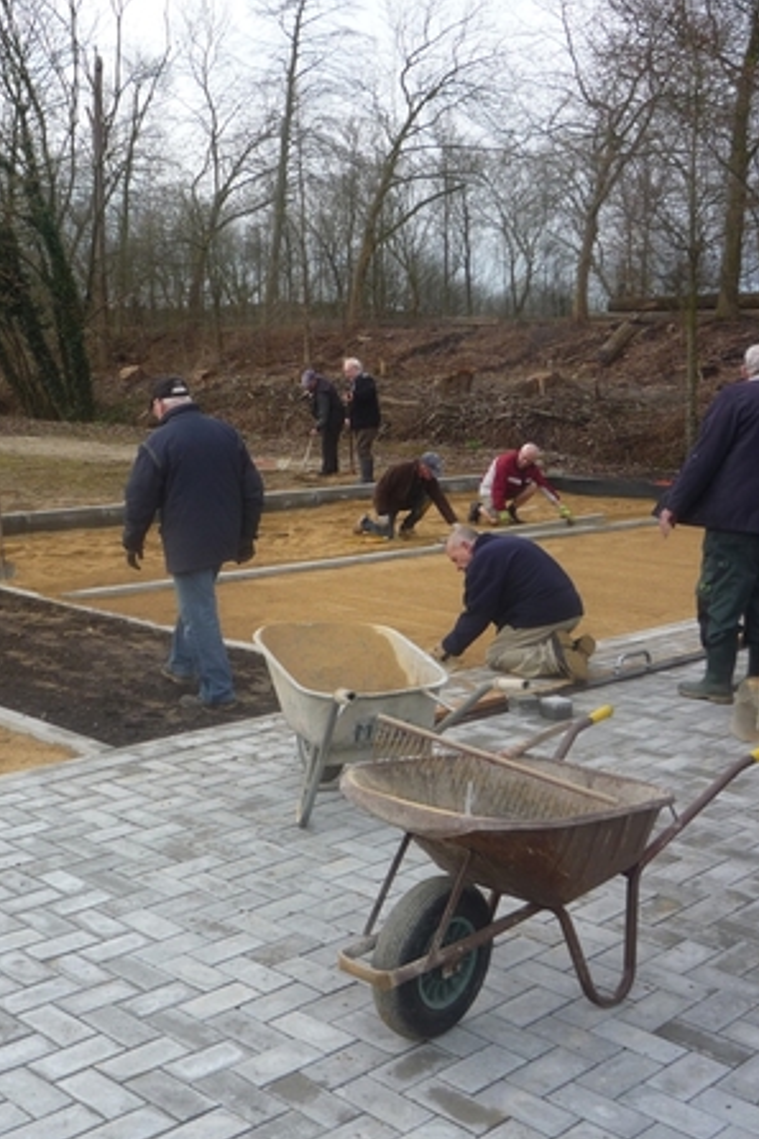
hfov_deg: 31.7
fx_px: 1329
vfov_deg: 46.4
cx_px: 266
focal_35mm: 42
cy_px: 570
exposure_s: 1/200
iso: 100
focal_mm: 5.2
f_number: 4
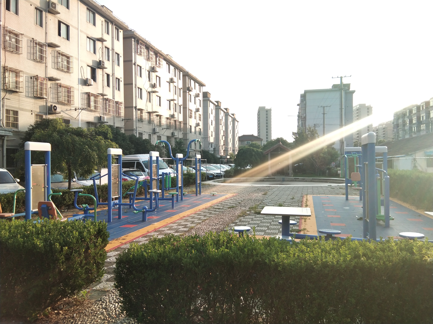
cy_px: 162
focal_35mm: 31
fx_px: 388
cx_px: 216
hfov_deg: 58.4
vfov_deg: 45.4
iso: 50
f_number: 2.2
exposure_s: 1/343
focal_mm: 3.69
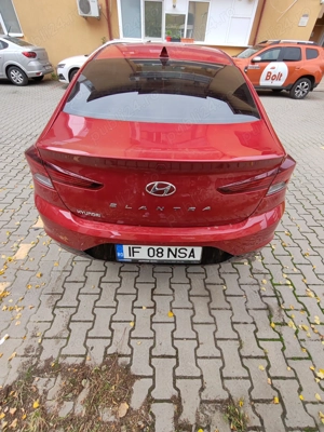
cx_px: 162
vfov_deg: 94.5
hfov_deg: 78.1
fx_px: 200
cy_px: 216
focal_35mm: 16
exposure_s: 1/330
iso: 50
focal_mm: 1.96
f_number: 2.2
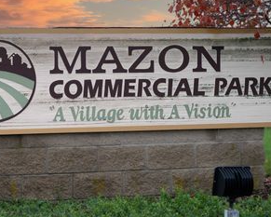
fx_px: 1099
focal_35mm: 137
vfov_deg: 11.3
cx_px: 122
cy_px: 105
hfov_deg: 14.1
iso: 2500
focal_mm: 85
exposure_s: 1/10000
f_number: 2.2
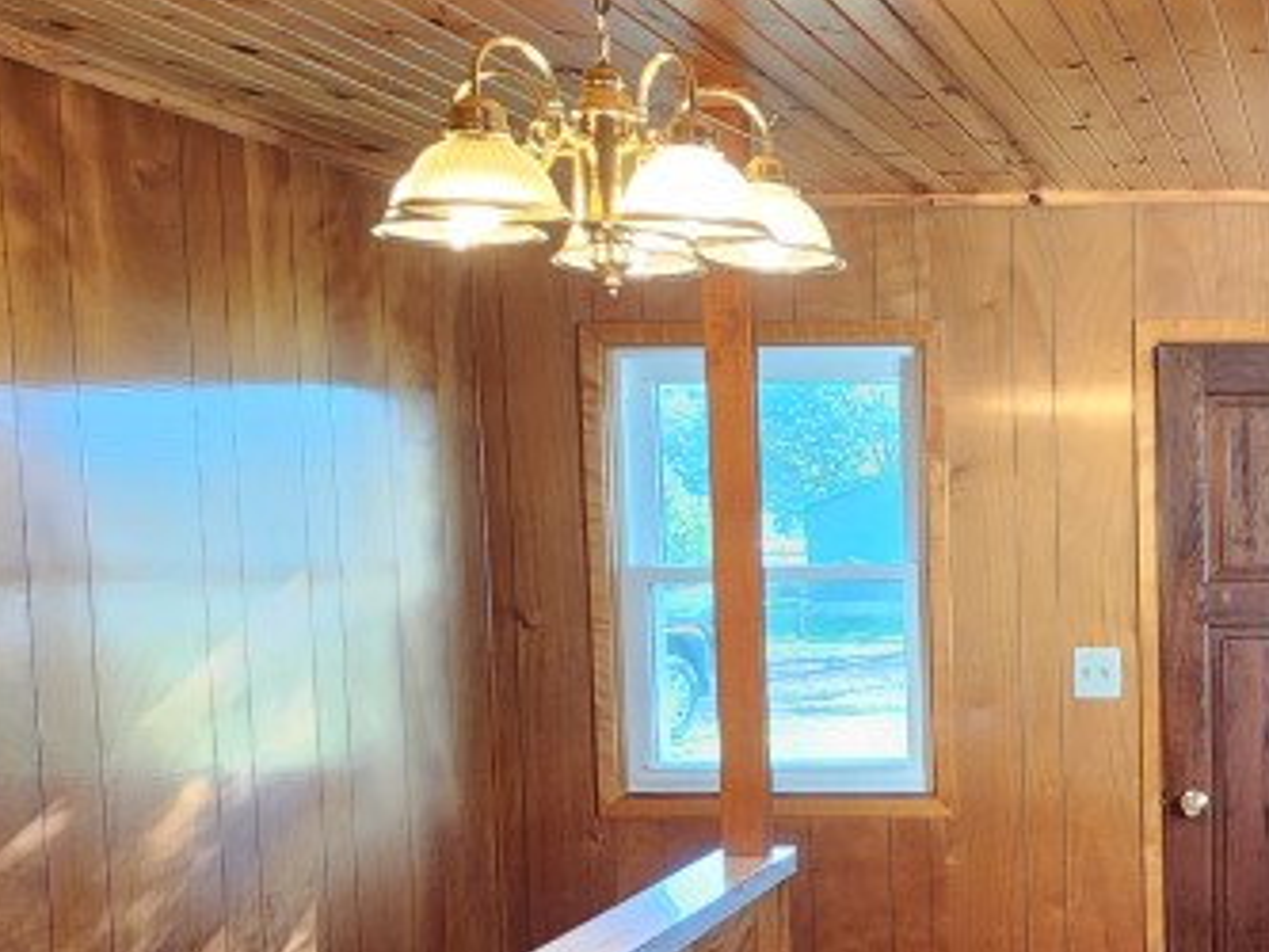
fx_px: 1467
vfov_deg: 35.7
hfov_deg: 40.1
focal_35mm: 40
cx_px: 1311
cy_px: 617
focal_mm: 2.2
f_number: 2.2
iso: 400
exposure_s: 1/40
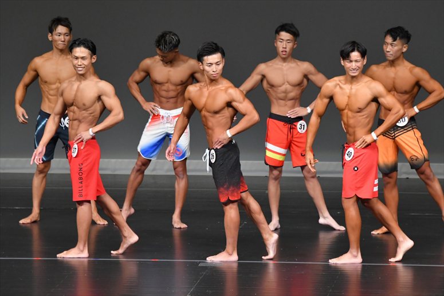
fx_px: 3698
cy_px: 148
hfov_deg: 6.9
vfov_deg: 4.6
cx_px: 222
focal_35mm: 300
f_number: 5.6
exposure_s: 1/400
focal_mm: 200
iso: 4000
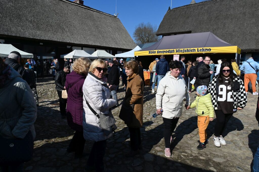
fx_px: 173
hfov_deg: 73.8
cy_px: 86
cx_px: 130
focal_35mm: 24
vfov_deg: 53.1
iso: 640
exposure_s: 1/800
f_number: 14
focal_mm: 24
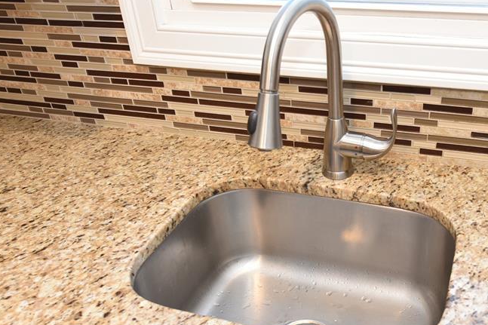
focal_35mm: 38
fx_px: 515
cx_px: 321
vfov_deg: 34.8
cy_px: 205
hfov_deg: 49.9
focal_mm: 24
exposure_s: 1/60
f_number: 4
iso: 800
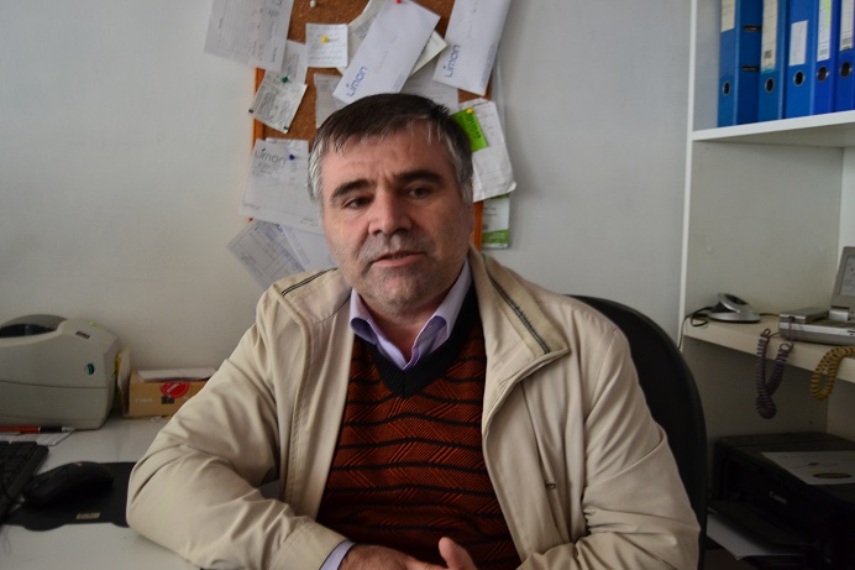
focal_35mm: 34
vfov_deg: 38.3
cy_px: 285
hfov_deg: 55.1
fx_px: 819
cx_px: 428
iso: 800
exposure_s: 1/13
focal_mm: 23
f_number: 3.8
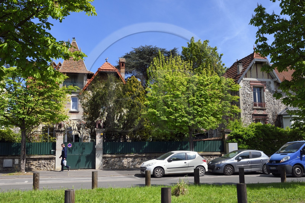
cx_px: 152
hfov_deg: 55.8
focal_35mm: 34
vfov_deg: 38.9
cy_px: 102
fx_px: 288
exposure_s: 1/320
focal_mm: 34
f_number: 11
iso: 200
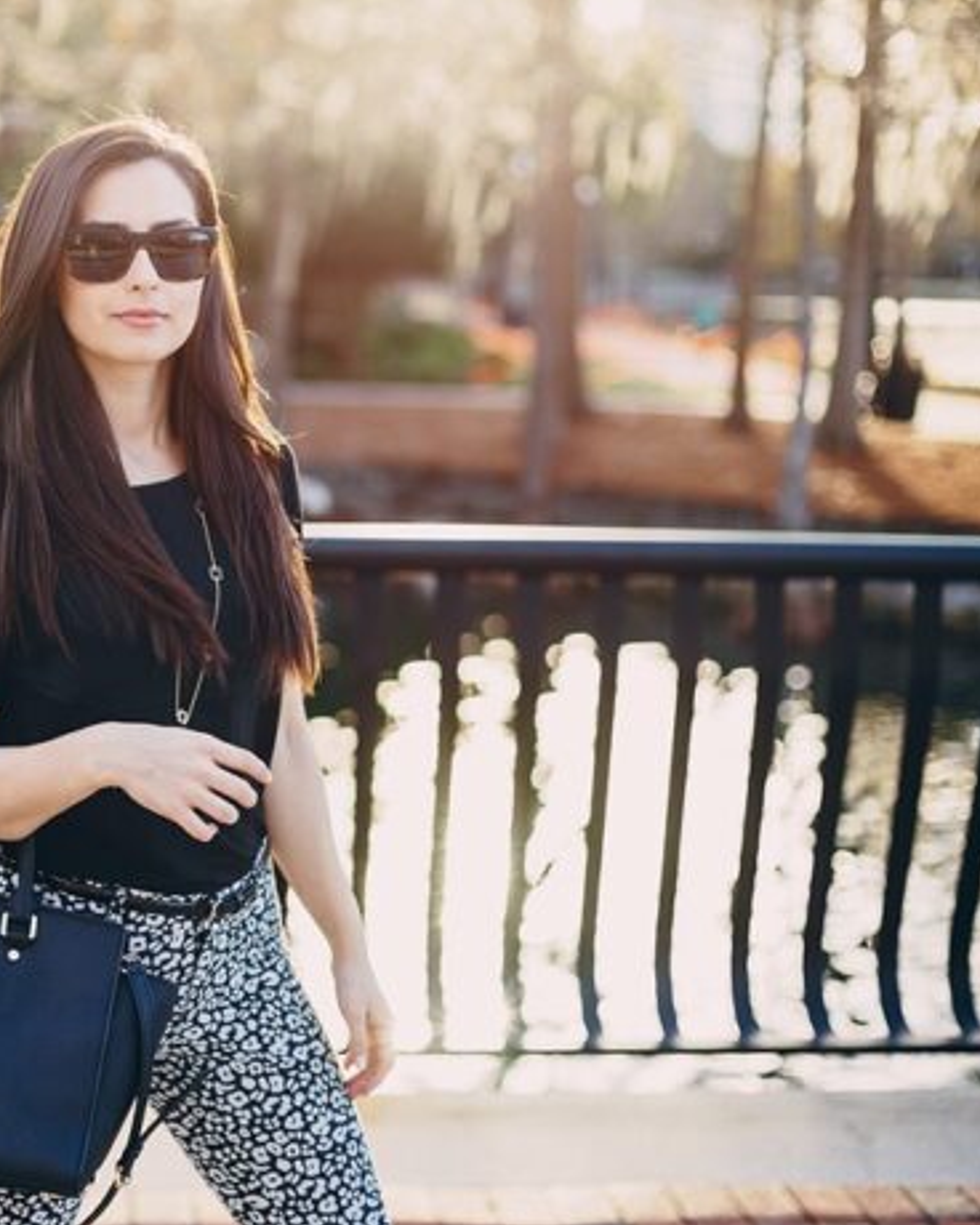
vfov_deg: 26.8
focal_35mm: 71
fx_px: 2574
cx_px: 176
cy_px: 615
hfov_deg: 21.3
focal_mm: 50
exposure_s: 1/320
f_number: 2
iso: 100
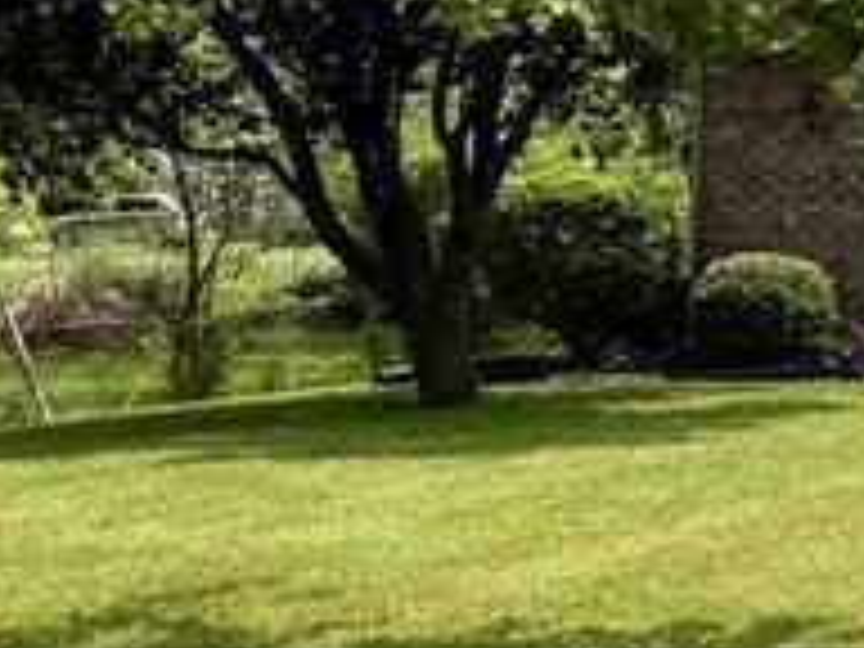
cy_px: 32
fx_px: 3469
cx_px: 1930
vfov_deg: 10.6
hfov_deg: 12.0
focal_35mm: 139
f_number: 1.6
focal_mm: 5.96
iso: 50
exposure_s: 1/4950
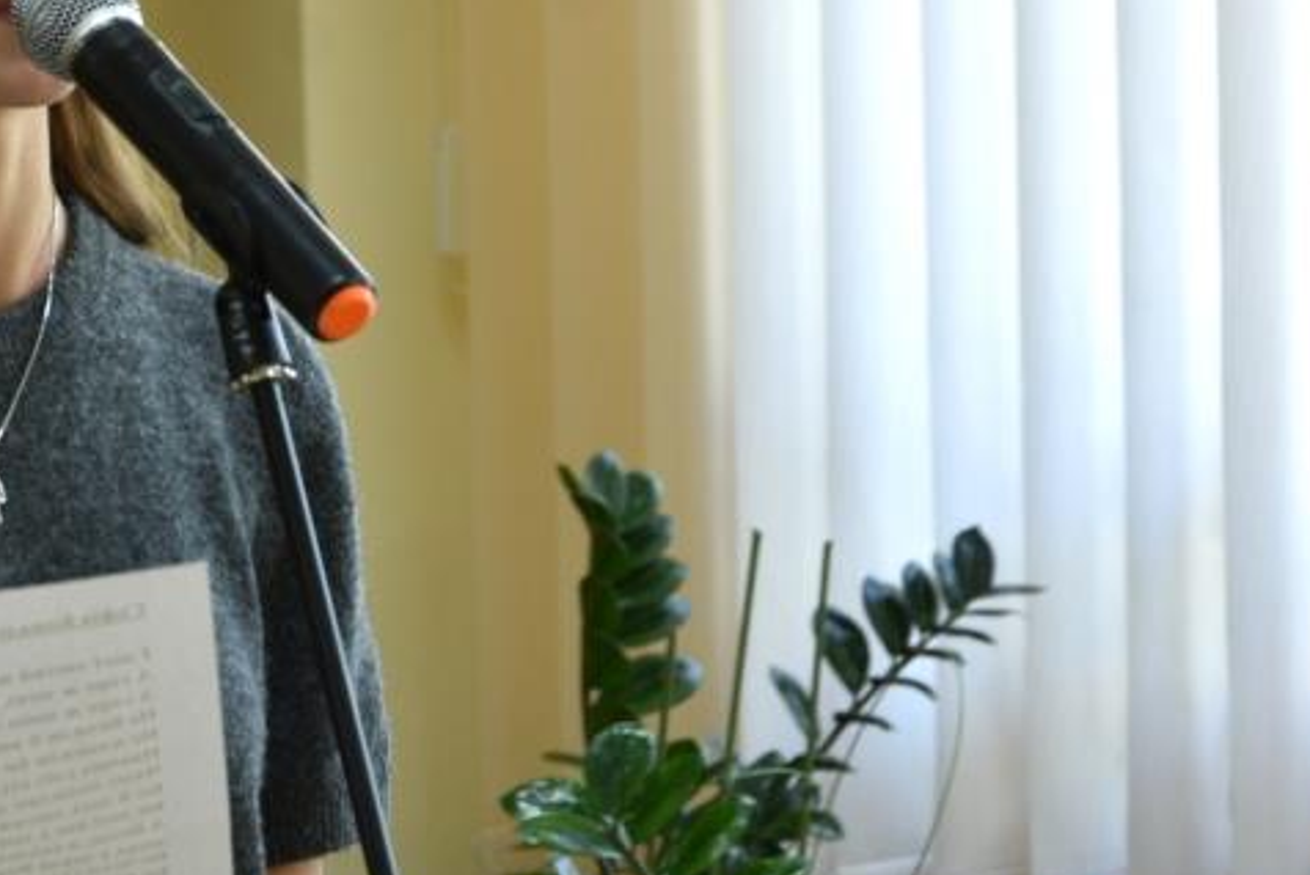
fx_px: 9979
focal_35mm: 274
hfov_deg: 7.5
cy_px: 354
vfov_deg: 5.0
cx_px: 74
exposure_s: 1/30
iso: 200
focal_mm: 85
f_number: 5.6
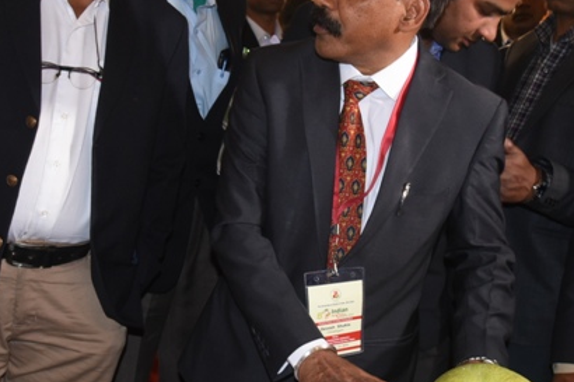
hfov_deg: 33.4
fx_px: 956
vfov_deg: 22.6
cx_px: 263
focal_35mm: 60
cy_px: 173
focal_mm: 24
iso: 1250
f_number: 5.6
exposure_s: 1/60
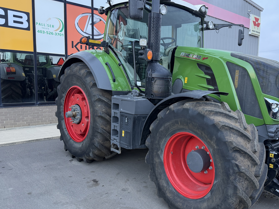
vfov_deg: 45.4
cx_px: 177
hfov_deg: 57.5
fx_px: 250
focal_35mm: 31
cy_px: 109
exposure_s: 1/140
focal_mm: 6.76
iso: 125
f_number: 1.78
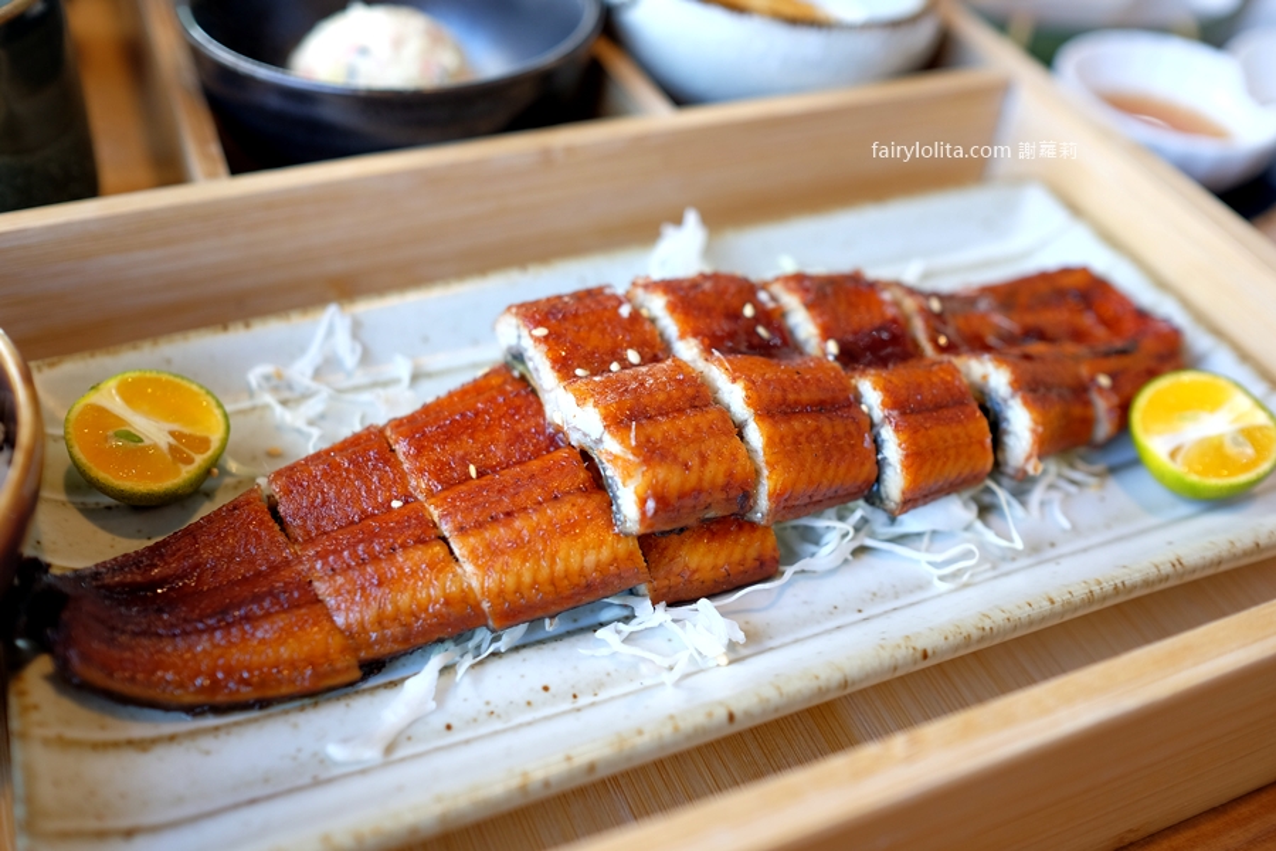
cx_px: 638
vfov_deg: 37.9
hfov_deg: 54.4
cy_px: 426
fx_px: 1240
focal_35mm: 35
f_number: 2.5
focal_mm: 23
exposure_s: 1/85
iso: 250
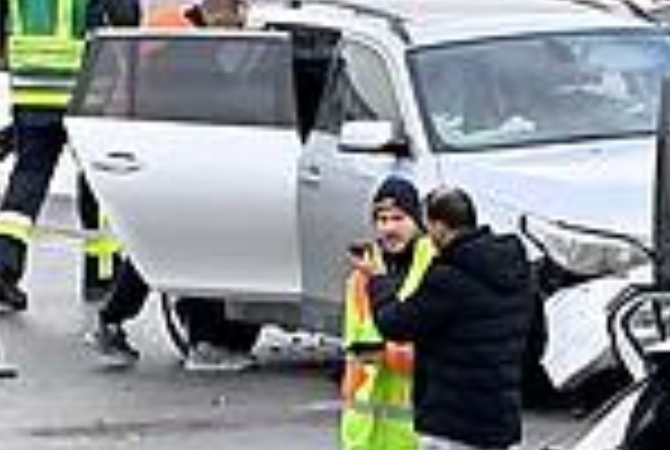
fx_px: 21278
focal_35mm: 1141
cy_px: 353
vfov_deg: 1.2
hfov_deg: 1.8
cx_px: 20
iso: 1250
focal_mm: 210
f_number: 7.1
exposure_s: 1/1000
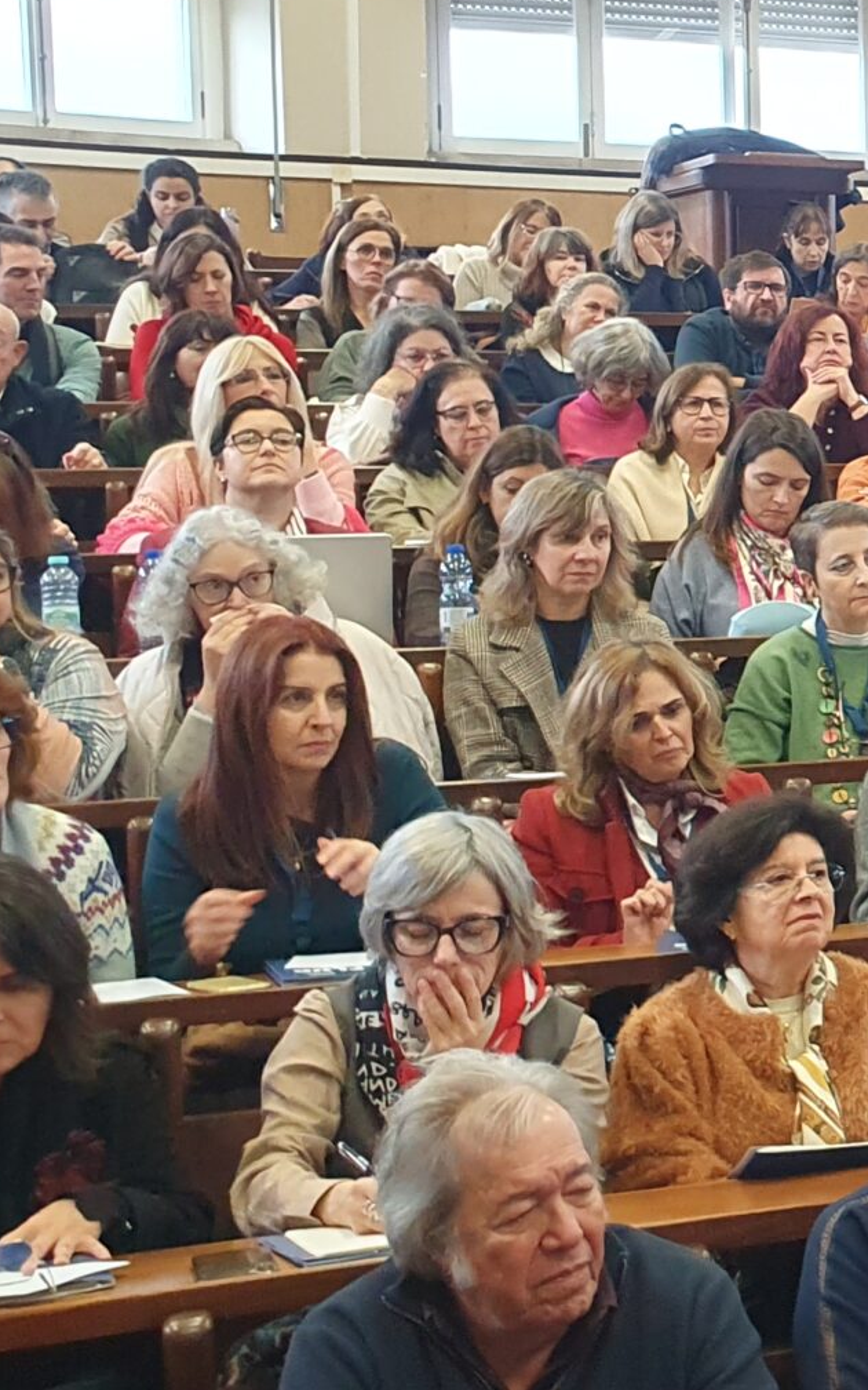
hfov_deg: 16.0
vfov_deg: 29.3
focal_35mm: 70
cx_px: 1531
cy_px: 597
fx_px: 2649
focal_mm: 4.32
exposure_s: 1/50
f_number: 2.4
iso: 320
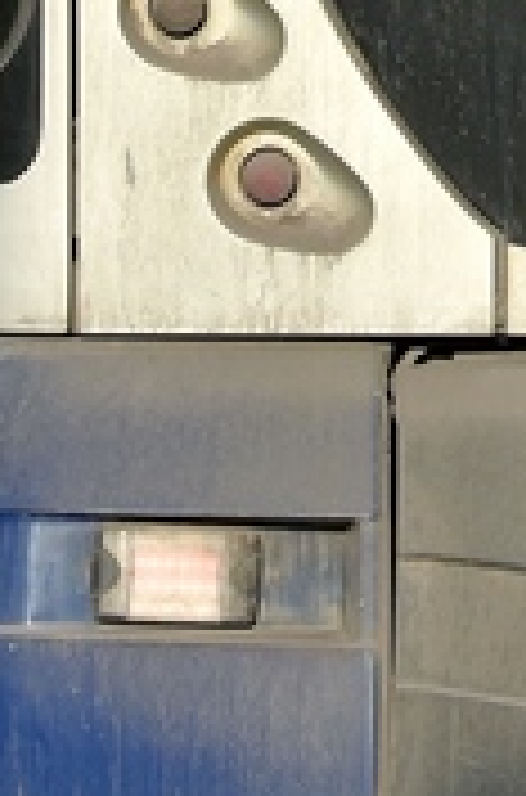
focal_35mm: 355
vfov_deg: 5.6
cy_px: -989
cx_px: 973
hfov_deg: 3.8
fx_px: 7834
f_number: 9
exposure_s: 1/320
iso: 160
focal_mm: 35
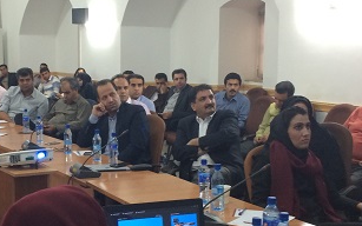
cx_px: 98
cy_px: 131
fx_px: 632
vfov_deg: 20.3
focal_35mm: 64
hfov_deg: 31.5
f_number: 2.2
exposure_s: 1/33
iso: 160
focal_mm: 4.15
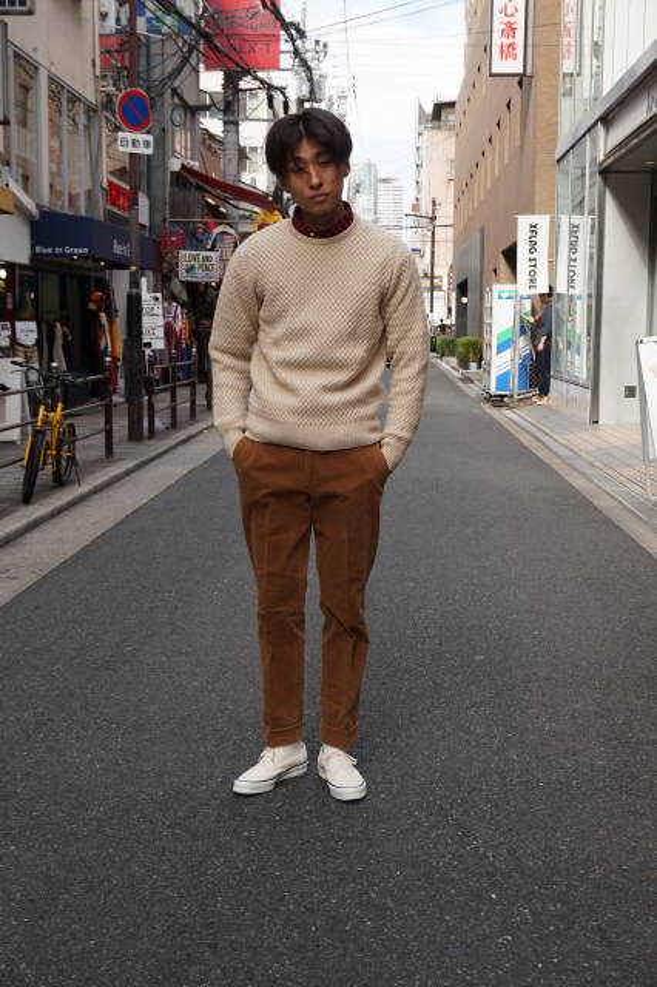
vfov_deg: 43.6
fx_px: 1233
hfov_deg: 29.8
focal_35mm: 45
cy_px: 494
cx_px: 328
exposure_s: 1/80
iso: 100
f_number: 8
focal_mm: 30
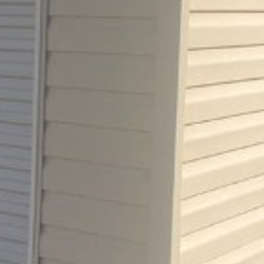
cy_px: 73
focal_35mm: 175
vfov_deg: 10.0
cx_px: -231
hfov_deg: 9.5
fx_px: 1510
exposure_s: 1/1799
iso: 20
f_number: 1.8
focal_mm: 3.99
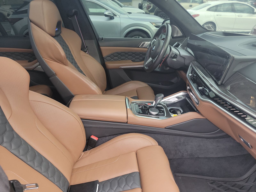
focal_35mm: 24
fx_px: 177
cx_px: 128
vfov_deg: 56.8
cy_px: 96
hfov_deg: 71.6
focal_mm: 6.7
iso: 203
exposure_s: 1/59
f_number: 1.8
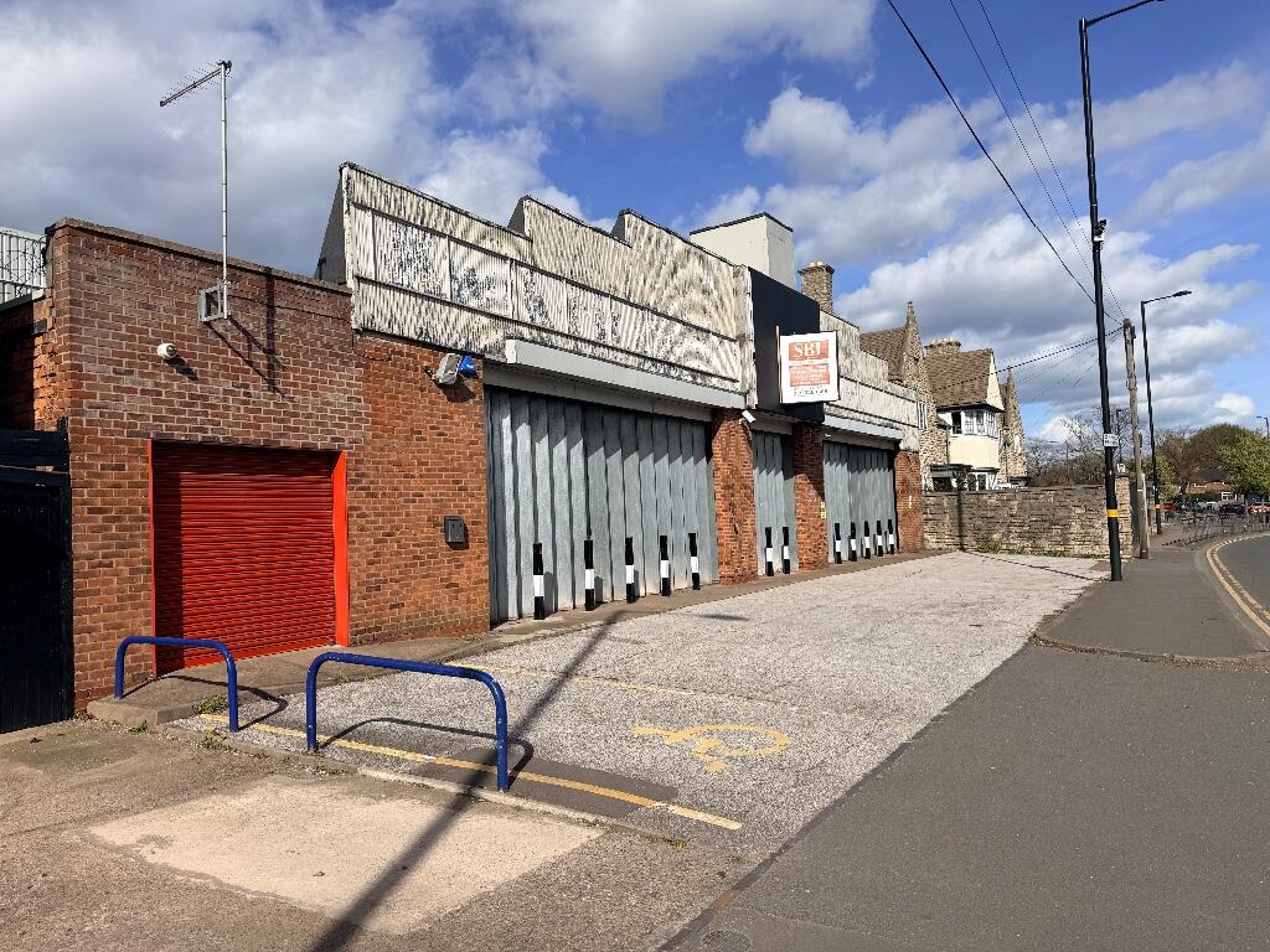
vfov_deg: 56.8
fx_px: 881
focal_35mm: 24
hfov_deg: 71.6
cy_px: 476
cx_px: 635
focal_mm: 6.76
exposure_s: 1/8130
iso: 80
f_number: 1.78
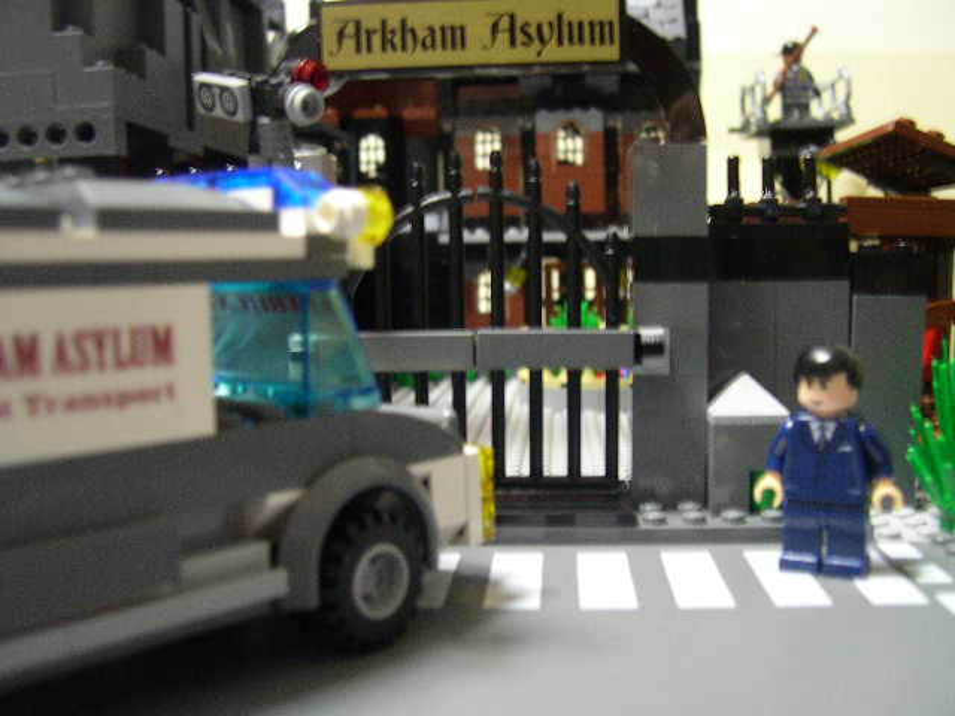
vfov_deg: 37.7
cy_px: 358
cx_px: 478
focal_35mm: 38
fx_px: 1048
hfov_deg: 49.0
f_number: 2.8
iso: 400
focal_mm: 8
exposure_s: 1/3
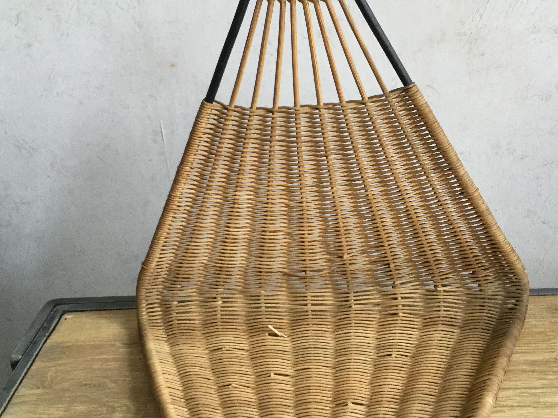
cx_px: 312
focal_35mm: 46
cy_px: 203
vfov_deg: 31.5
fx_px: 742
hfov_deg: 41.2
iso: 50
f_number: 2.4
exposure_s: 1/33
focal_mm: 3.3
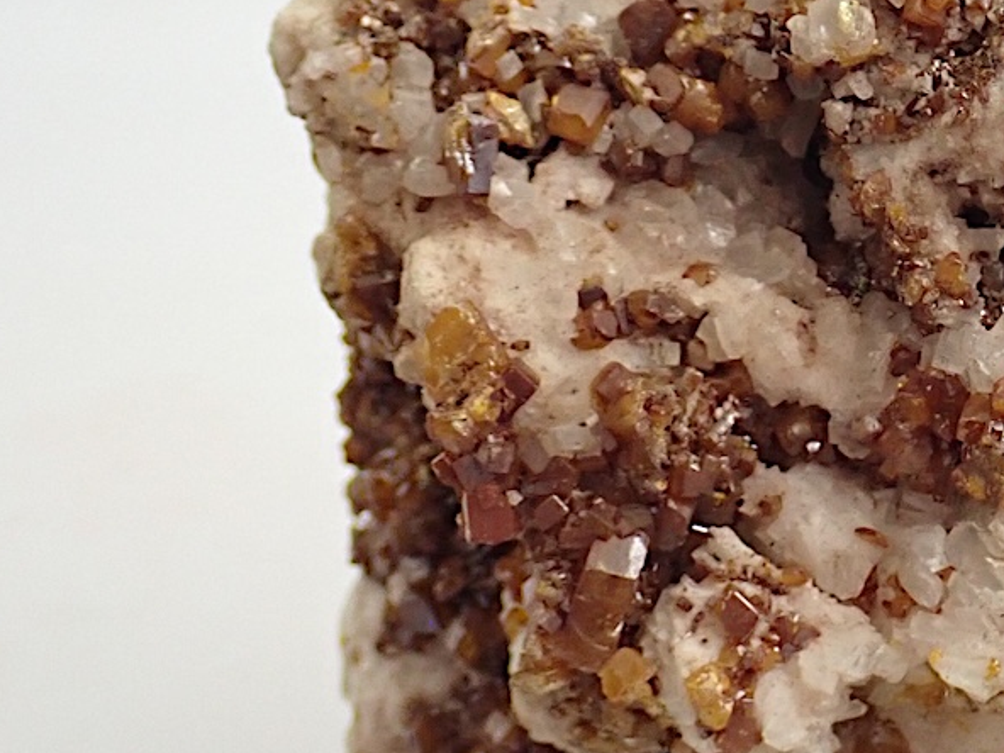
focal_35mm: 131
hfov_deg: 14.8
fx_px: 3800
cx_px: 997
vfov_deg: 11.3
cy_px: 287
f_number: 3.6
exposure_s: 1/60
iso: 500
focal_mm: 11.09
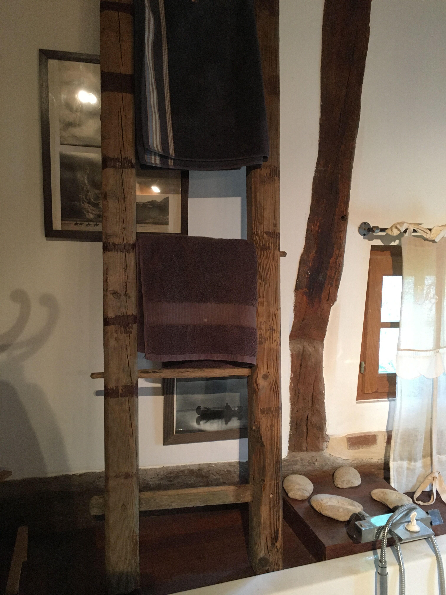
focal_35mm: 29
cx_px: 223
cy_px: 298
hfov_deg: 48.2
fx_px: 498
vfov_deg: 61.7
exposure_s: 1/20
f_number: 2.2
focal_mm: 4.15
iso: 200
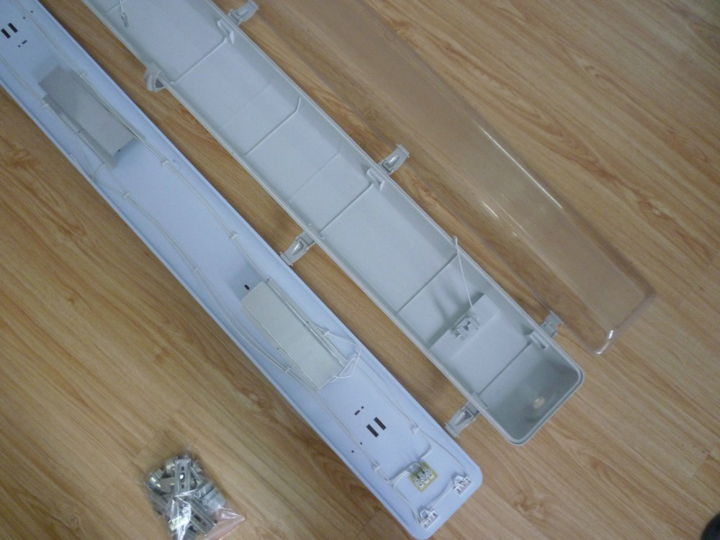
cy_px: 270
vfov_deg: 48.2
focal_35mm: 29
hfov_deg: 61.7
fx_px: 603
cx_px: 360
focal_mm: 5.2
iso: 400
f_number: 3.3
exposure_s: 1/25
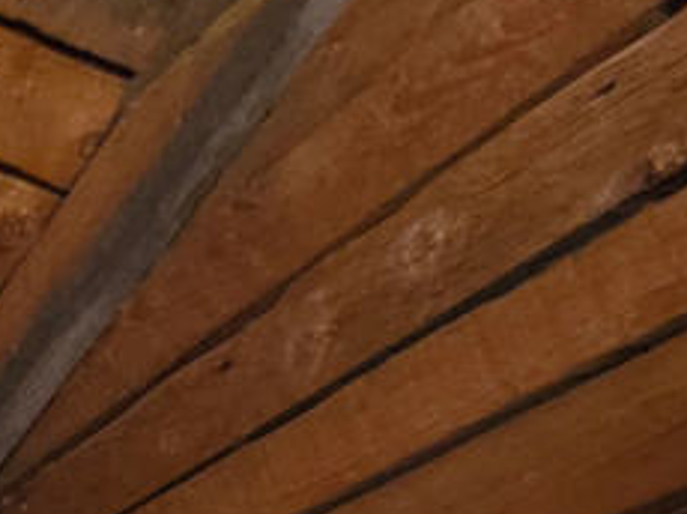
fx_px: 1150
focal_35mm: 58
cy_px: 1127
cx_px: -451
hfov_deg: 23.3
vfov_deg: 16.4
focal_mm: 2.2
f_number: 2.2
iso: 1250
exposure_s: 1/30
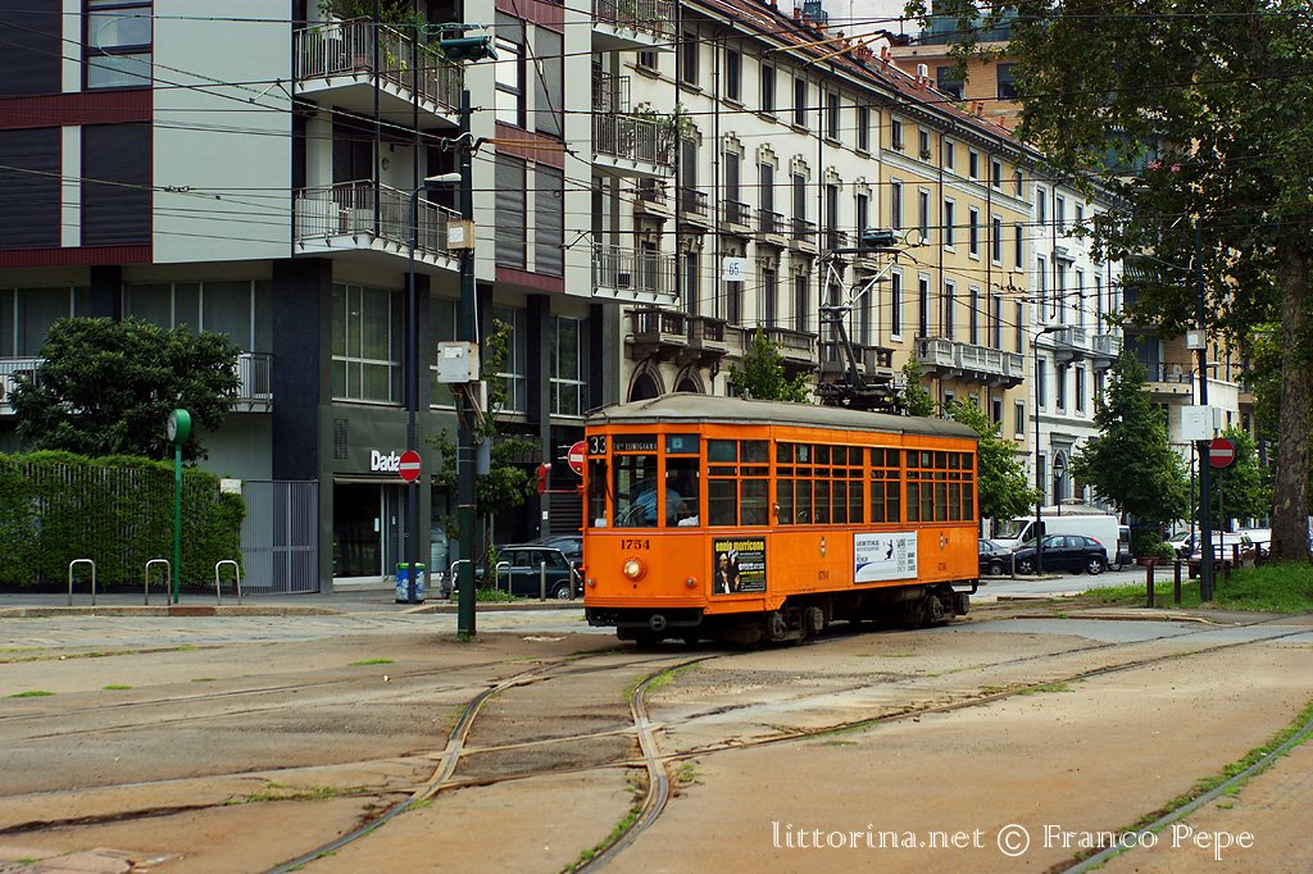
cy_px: 437
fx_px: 3008
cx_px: 656
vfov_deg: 16.5
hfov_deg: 24.6
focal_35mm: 82
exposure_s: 1/320
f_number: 5
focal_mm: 55
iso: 200
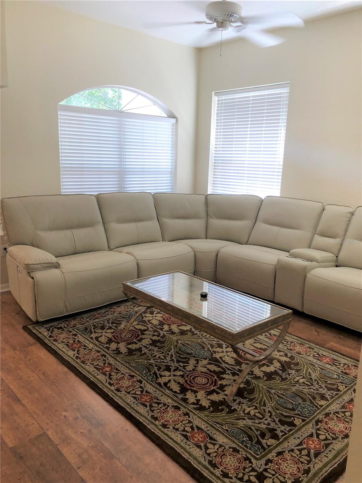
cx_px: 181
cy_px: 242
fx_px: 390
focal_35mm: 28
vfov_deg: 63.4
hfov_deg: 49.7
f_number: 1.8
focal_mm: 3.99
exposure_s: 1/20
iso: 40
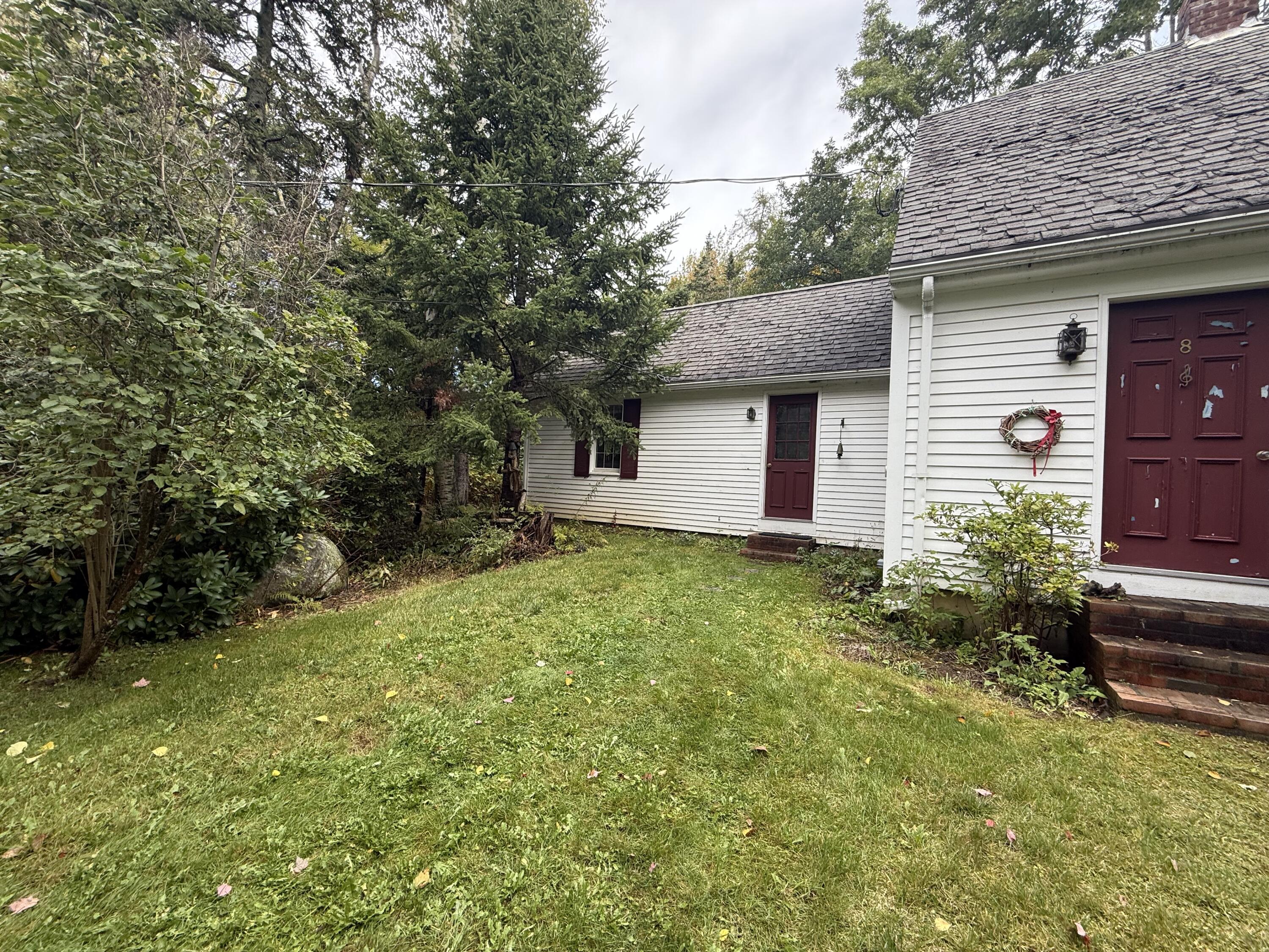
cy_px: 476
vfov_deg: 85.7
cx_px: 634
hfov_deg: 102.1
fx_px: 513
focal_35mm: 14
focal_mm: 2.22
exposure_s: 1/213
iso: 50
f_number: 2.2
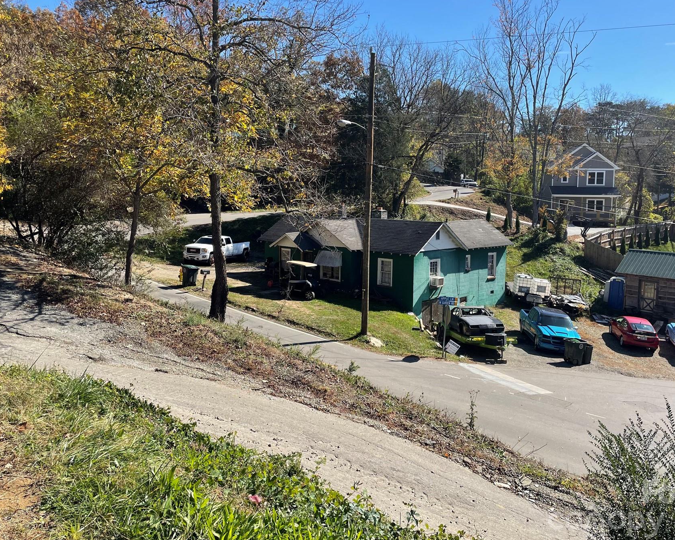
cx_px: 363
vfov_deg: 47.0
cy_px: 246
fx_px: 619
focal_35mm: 31
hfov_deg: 57.1
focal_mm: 4.2
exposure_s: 1/2451
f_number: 1.6
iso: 32
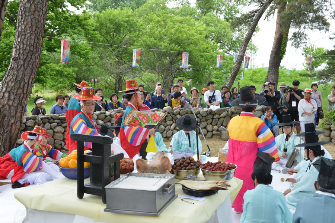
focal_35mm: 40
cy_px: 112
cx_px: 168
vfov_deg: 33.4
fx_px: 372
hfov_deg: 48.4
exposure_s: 1/200
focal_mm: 40
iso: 800
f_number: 8
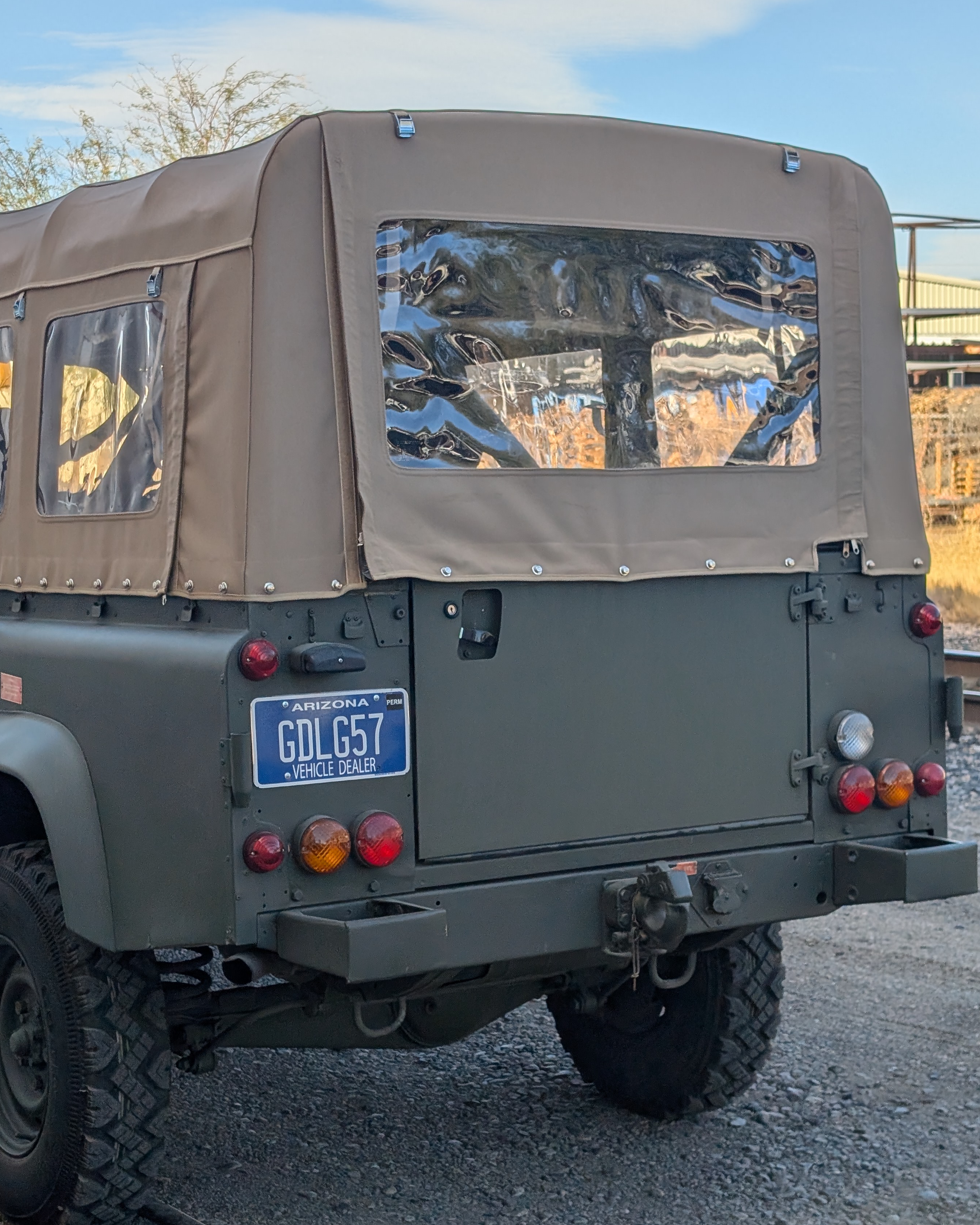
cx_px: 520
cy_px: 700
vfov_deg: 32.4
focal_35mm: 58
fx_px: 2103
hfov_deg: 26.2
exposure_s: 1/661
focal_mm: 6.9
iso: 17
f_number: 1.68
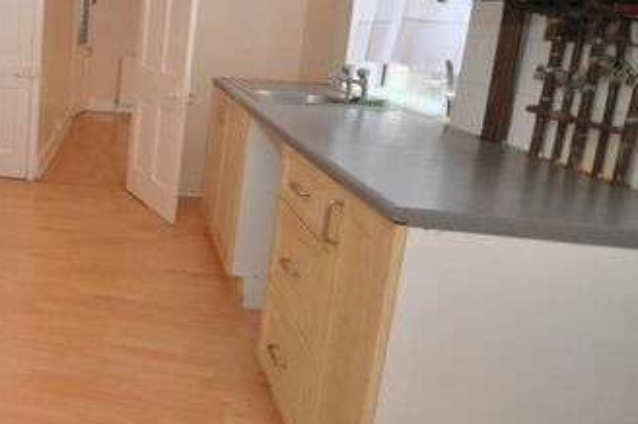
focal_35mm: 32
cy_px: 108
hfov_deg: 47.4
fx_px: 567
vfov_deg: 39.9
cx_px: -18
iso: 800
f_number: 4
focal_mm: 10
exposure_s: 1/60
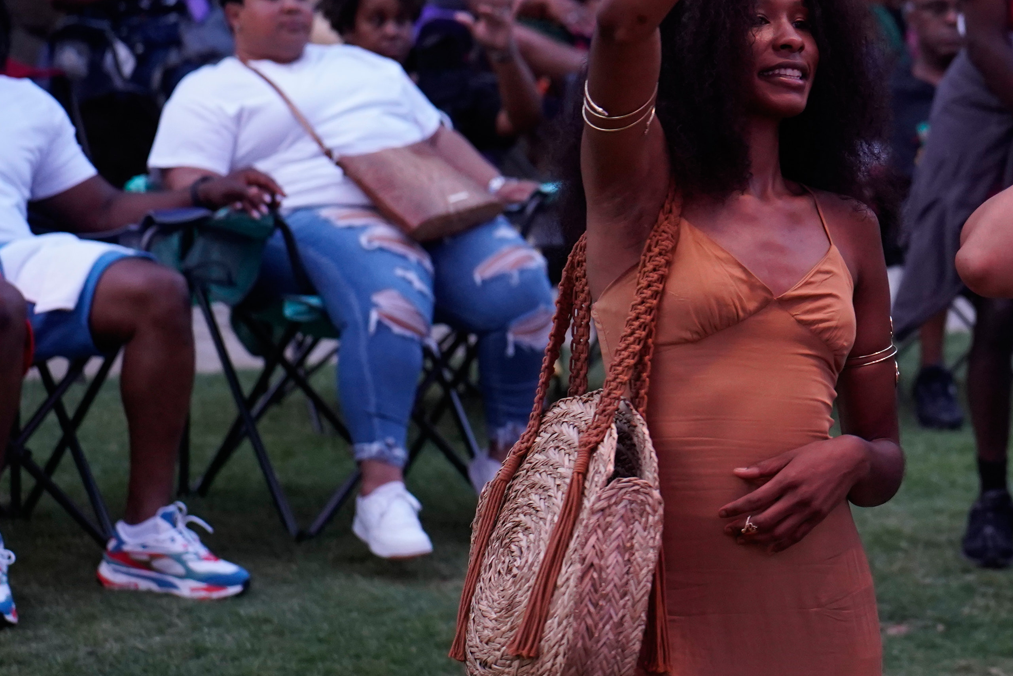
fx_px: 4812
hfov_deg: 11.8
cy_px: 338
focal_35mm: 171
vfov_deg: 8.0
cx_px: 1101
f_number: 3.2
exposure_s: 1/200
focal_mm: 73
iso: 2500
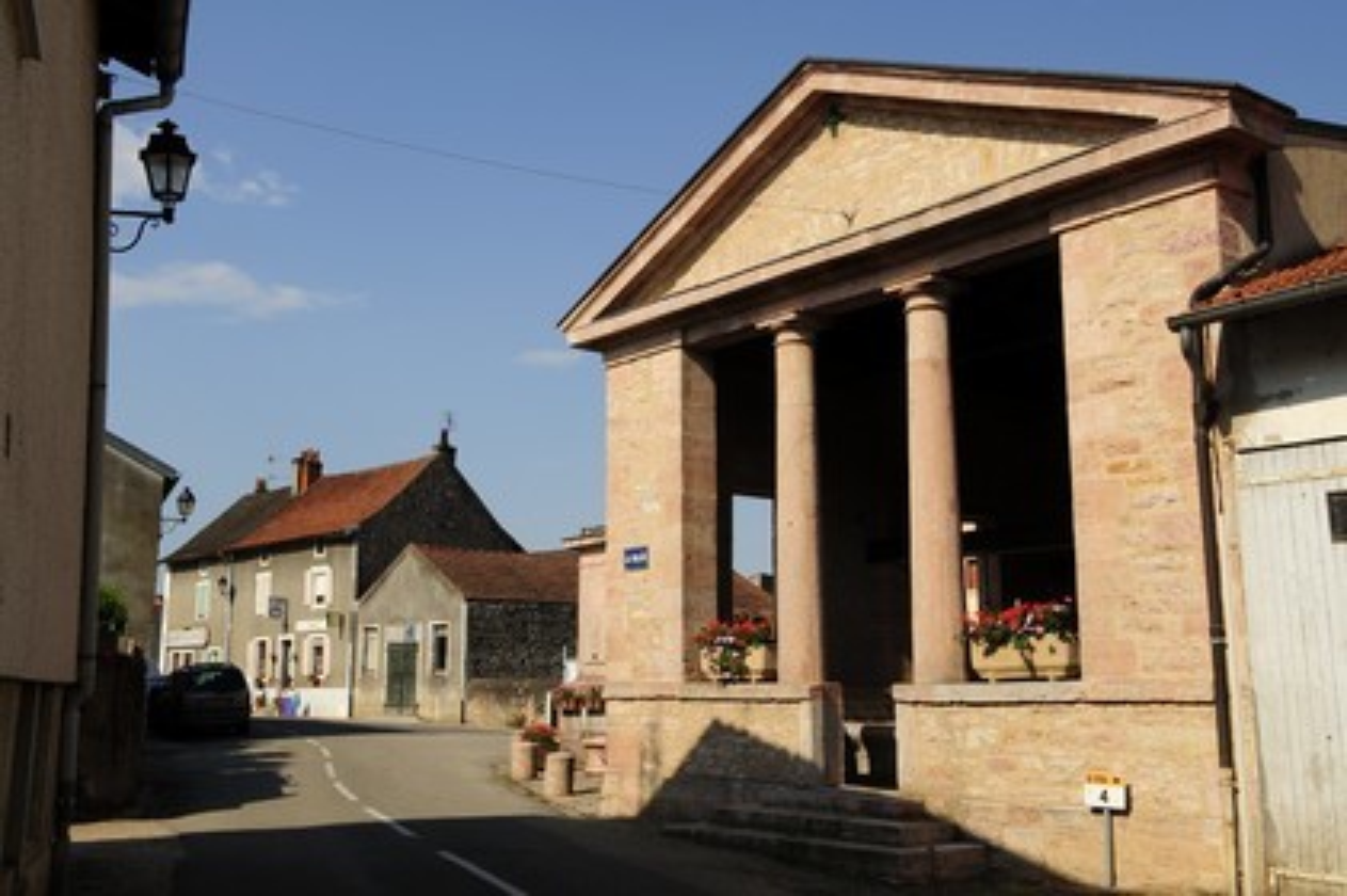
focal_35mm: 38
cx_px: 674
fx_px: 1421
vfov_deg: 35.0
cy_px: 448
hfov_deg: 50.7
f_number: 20
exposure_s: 1/160
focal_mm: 38
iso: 200
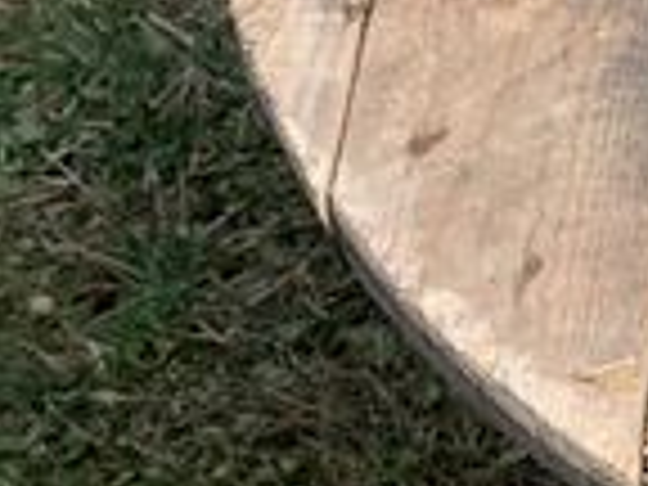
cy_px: 171
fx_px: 3370
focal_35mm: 180
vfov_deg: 8.2
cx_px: 1881
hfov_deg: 9.1
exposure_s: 1/1447
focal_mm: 4.25
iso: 25
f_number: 1.8
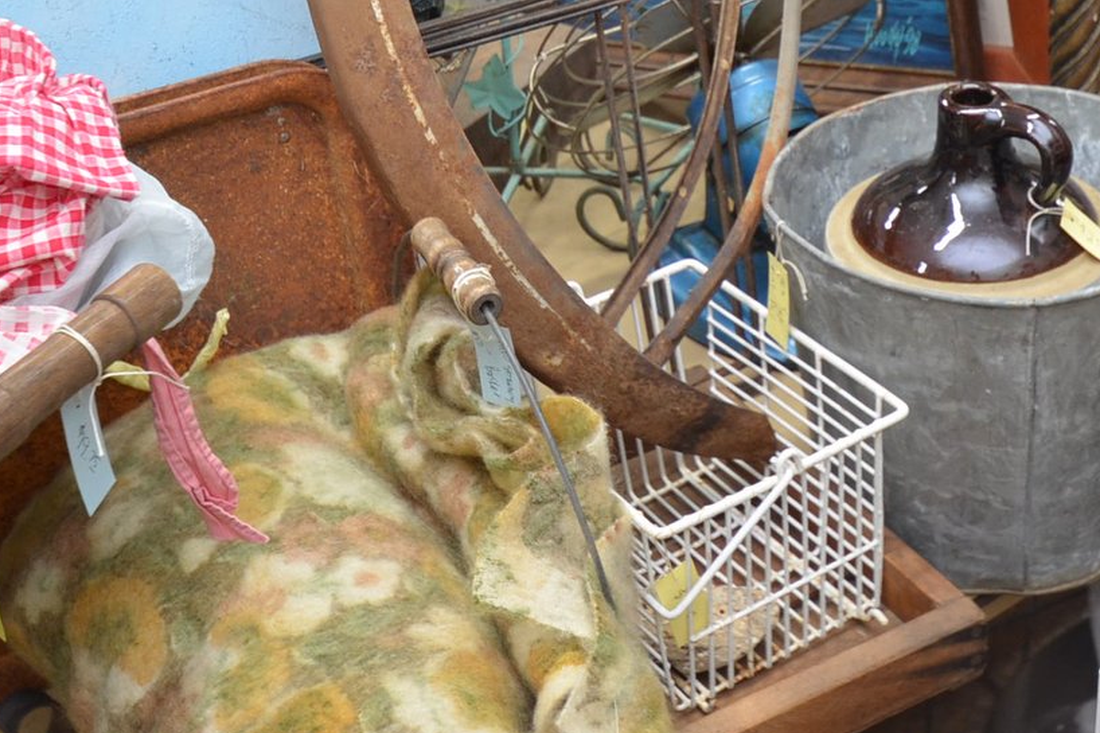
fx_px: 2108
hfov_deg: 29.1
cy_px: 30
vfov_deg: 19.3
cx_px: 703
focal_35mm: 69
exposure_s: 1/60
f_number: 4.5
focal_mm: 22
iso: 640
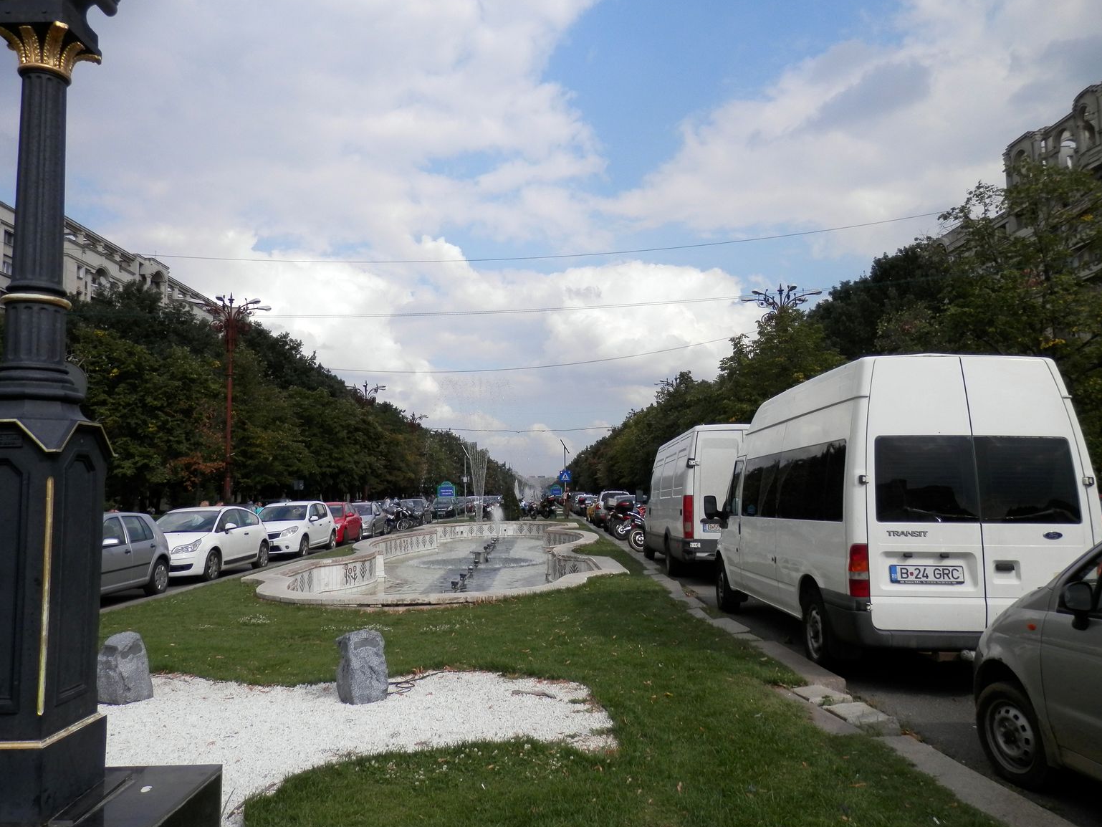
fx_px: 828
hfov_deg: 67.3
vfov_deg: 53.1
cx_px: 539
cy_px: 401
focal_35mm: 26
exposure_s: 1/160
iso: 80
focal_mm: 4.5
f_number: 8.7
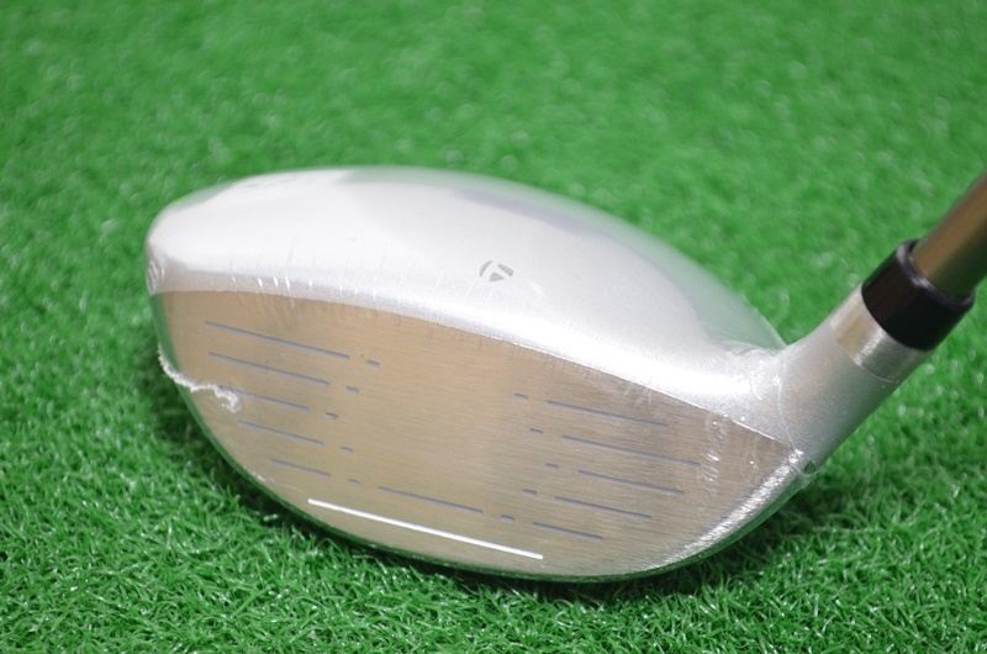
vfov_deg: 16.5
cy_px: 327
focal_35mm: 82
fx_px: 2257
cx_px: 494
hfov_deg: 24.7
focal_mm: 55
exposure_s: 1/5
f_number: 5.6
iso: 1600
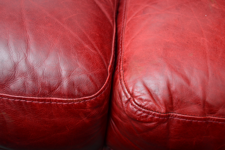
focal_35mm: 45
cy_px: 75
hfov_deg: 43.6
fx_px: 281
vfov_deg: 29.8
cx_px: 112
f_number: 4.2
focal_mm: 30
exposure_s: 1/200
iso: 200
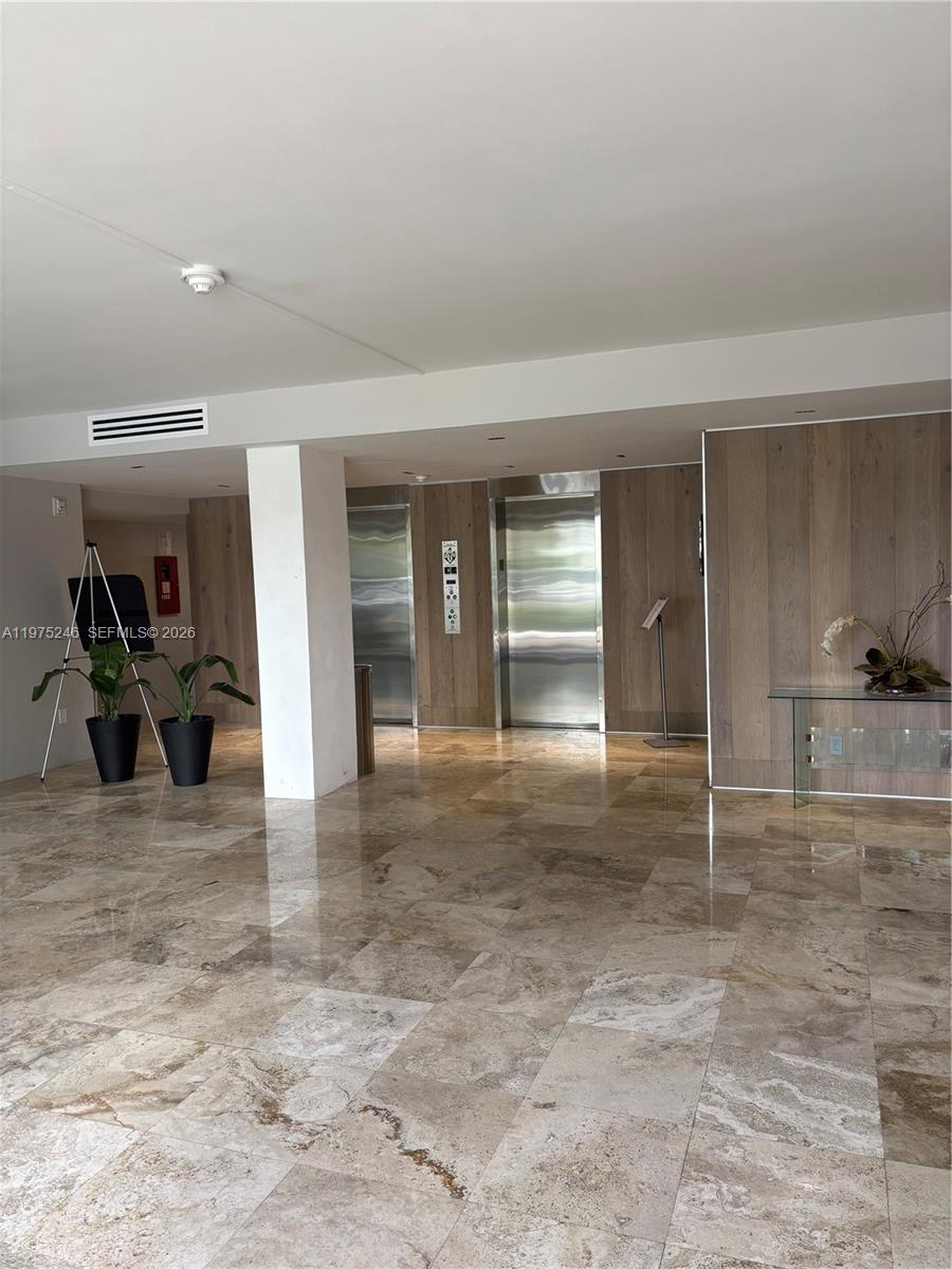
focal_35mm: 26
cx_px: 476
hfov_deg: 53.1
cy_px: 634
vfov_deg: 67.3
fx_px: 953
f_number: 1.6
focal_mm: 5.96
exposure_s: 1/122
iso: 64
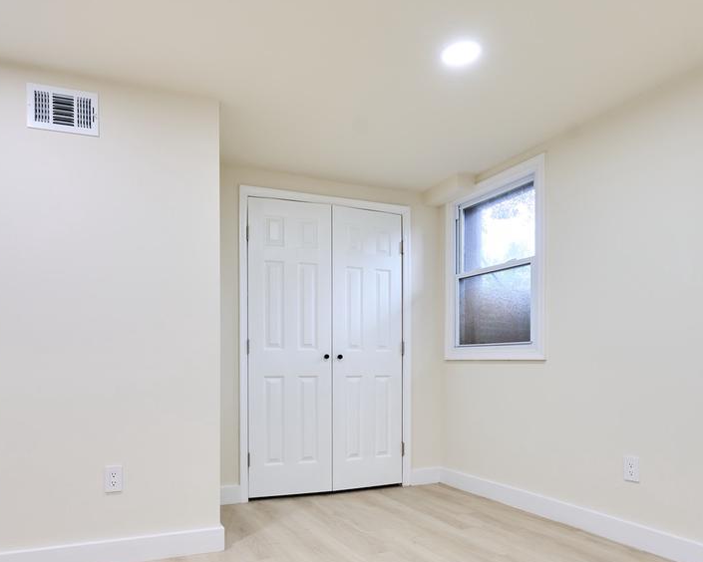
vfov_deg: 58.9
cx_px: 272
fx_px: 479
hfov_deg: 71.6
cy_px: 394
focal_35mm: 23
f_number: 7.1
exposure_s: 1/8
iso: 64
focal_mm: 12
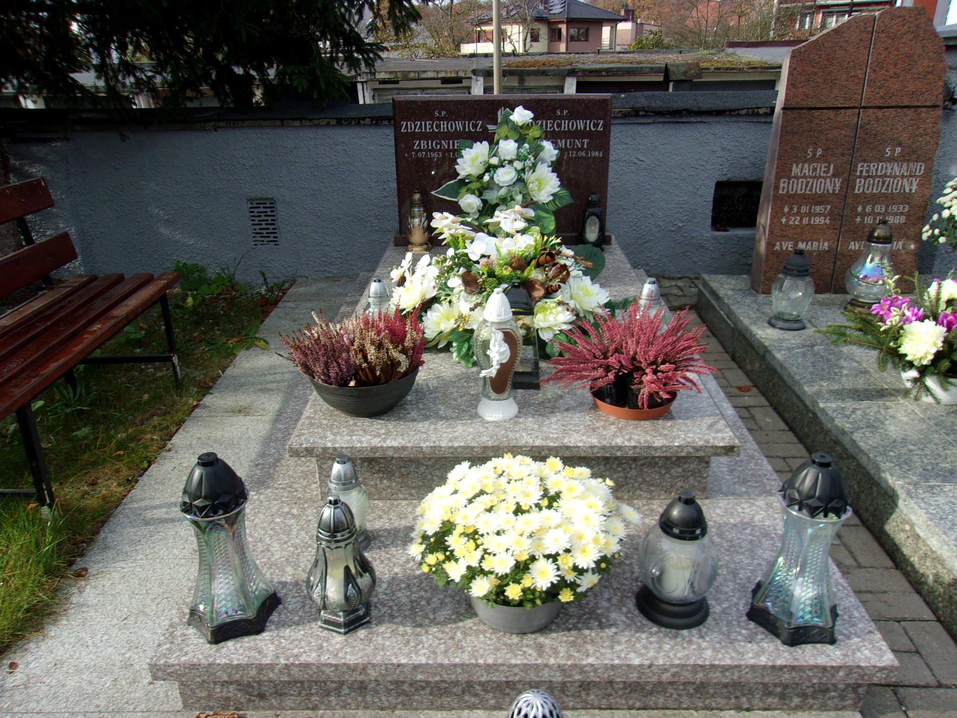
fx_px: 746
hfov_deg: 65.3
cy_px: 359
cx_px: 478
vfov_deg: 51.4
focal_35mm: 27
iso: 80
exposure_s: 1/45
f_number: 10.4
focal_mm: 4.9
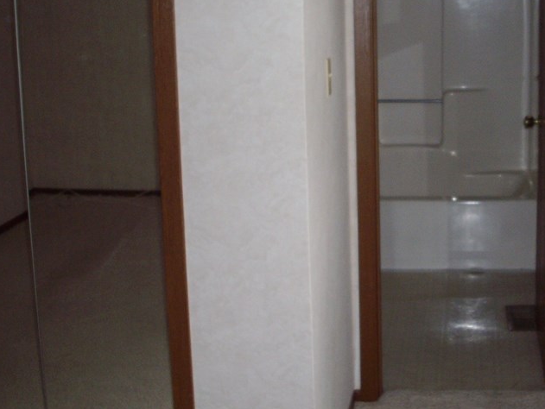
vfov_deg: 24.3
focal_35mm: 60
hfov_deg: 31.7
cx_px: 390
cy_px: 129
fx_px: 945
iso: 160
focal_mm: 6.2
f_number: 2.8
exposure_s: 1/50
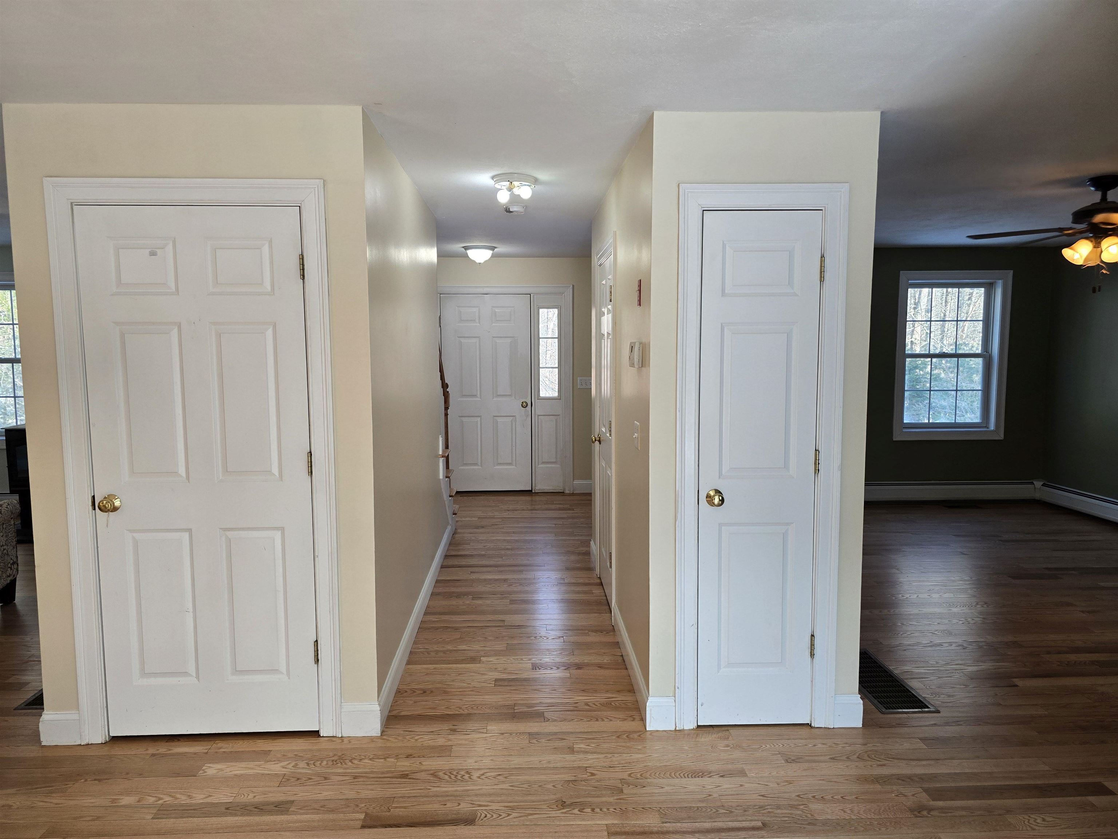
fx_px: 743
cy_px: 420
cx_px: 559
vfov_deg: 58.9
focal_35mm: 23
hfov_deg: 73.9
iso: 100
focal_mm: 6.3
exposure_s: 1/120
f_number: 1.7
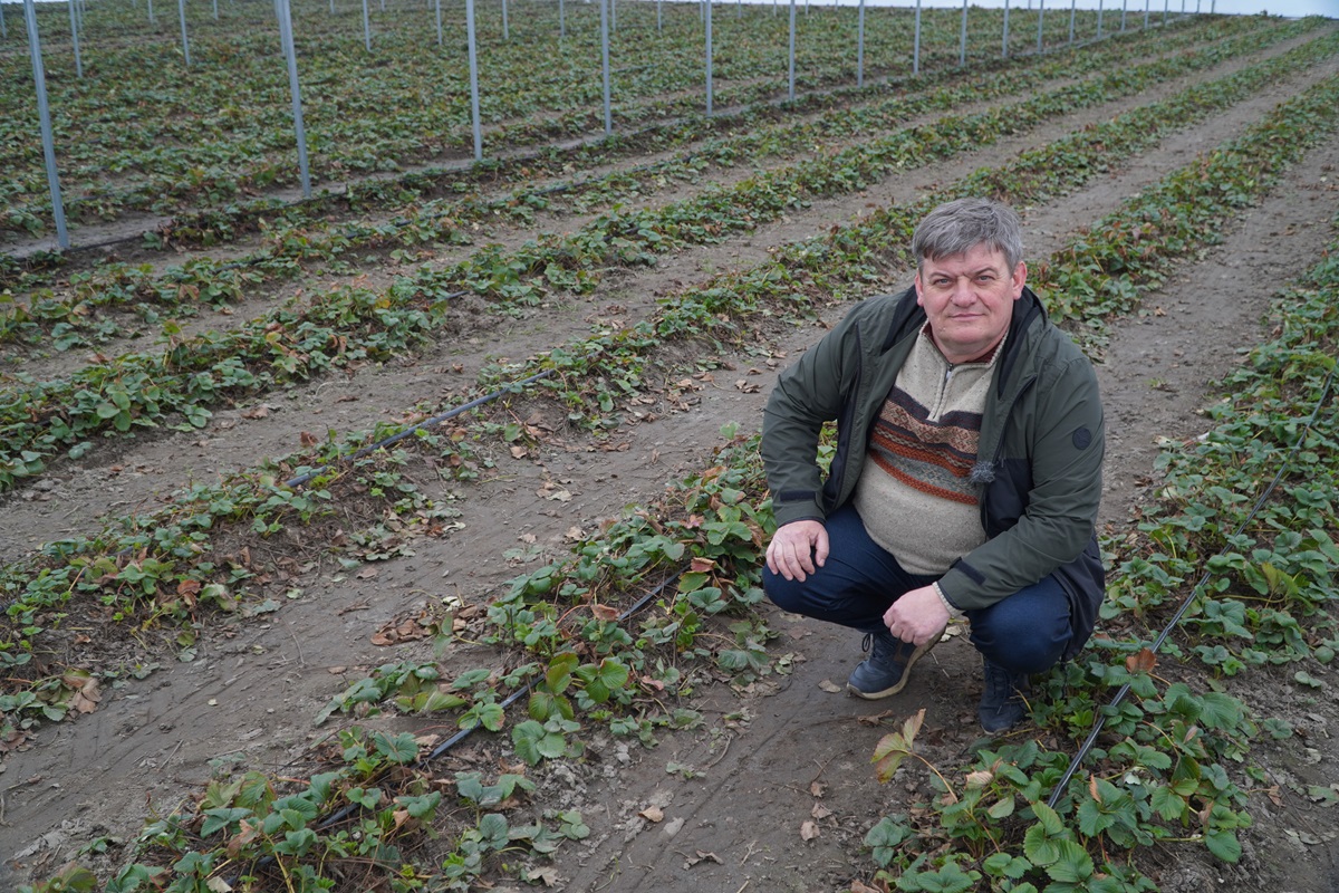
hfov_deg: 57.2
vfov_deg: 40.0
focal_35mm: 33
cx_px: 670
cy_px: 446
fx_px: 1227
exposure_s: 1/160
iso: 160
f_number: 4
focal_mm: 22
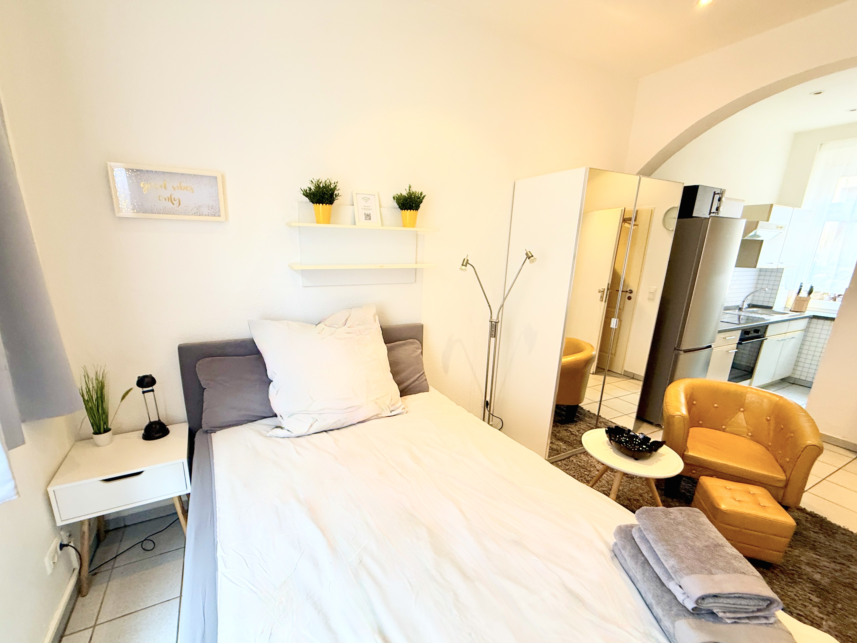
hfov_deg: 98.1
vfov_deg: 81.7
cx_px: 404
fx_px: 371
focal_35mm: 15
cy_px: 341
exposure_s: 1/50
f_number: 2.2
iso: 200
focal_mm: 2.22
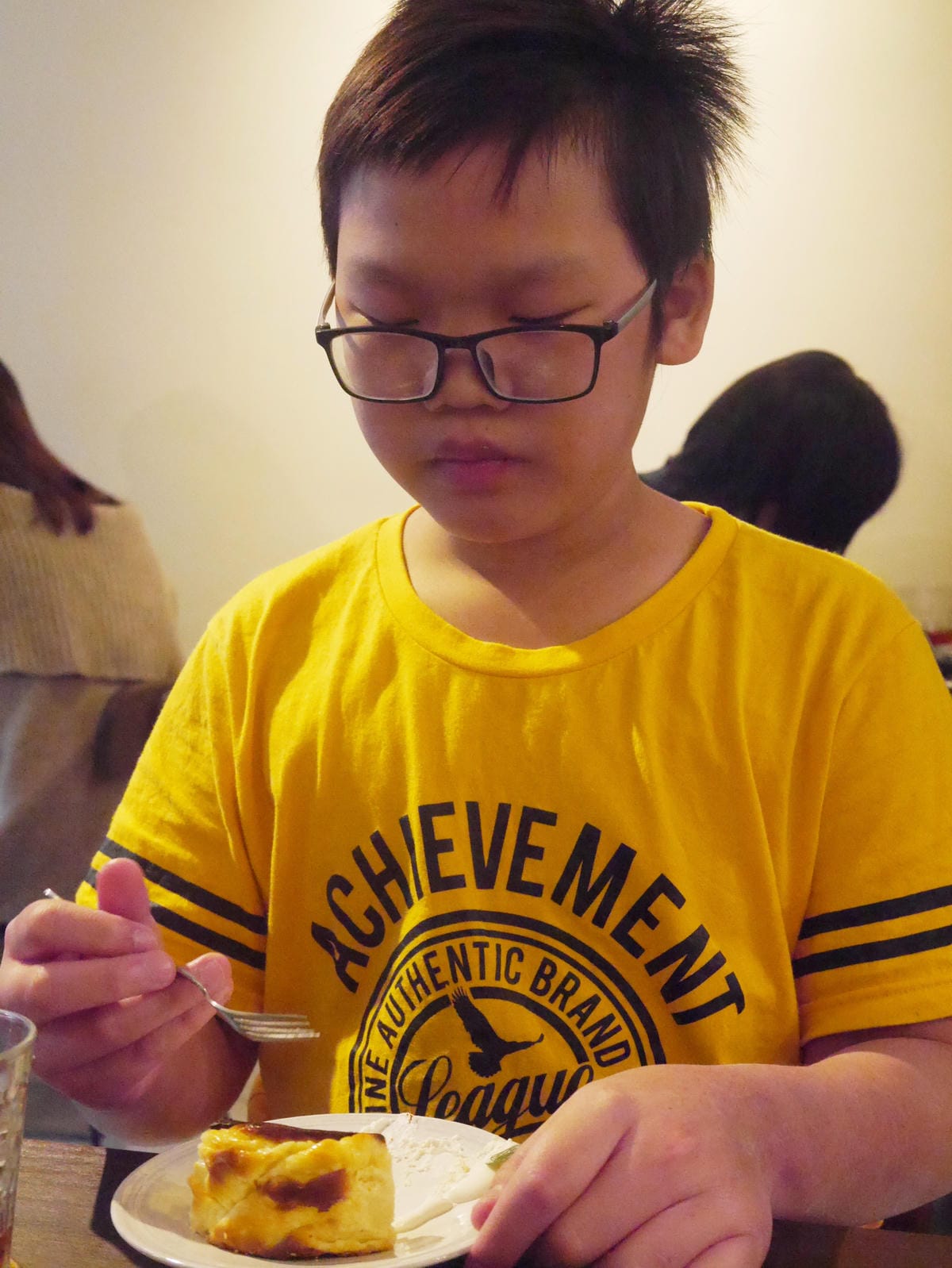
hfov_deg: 29.1
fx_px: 1832
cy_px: 634
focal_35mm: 50
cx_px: 476
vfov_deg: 38.2
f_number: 5
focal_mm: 25
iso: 3200
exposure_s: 1/100
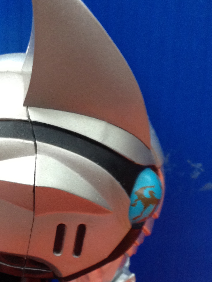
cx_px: 30
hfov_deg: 17.6
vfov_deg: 23.4
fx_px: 678
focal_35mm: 83
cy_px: 207
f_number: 2.4
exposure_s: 1/20
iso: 125
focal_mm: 4.28
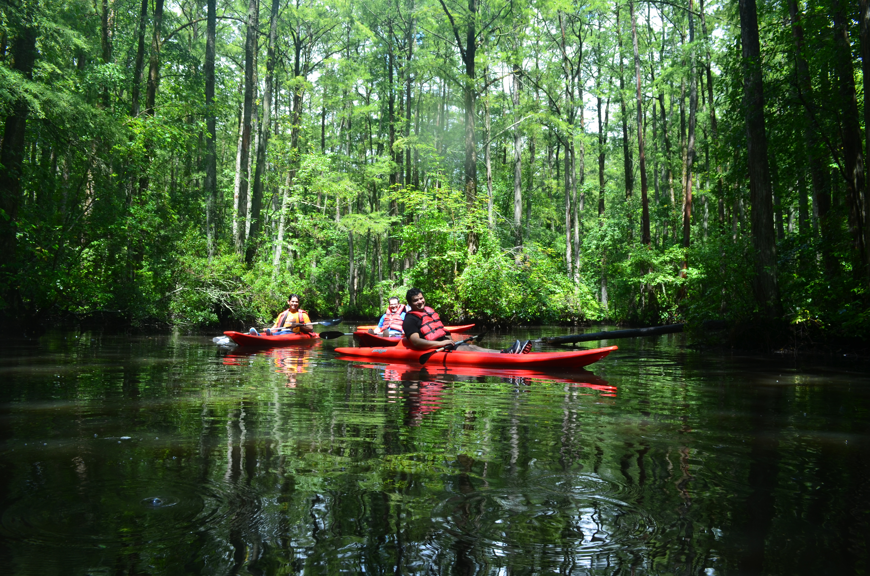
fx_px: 651
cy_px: 288
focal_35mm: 27
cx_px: 435
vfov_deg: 47.7
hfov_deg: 67.5
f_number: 10
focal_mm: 18
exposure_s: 1/60
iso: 220
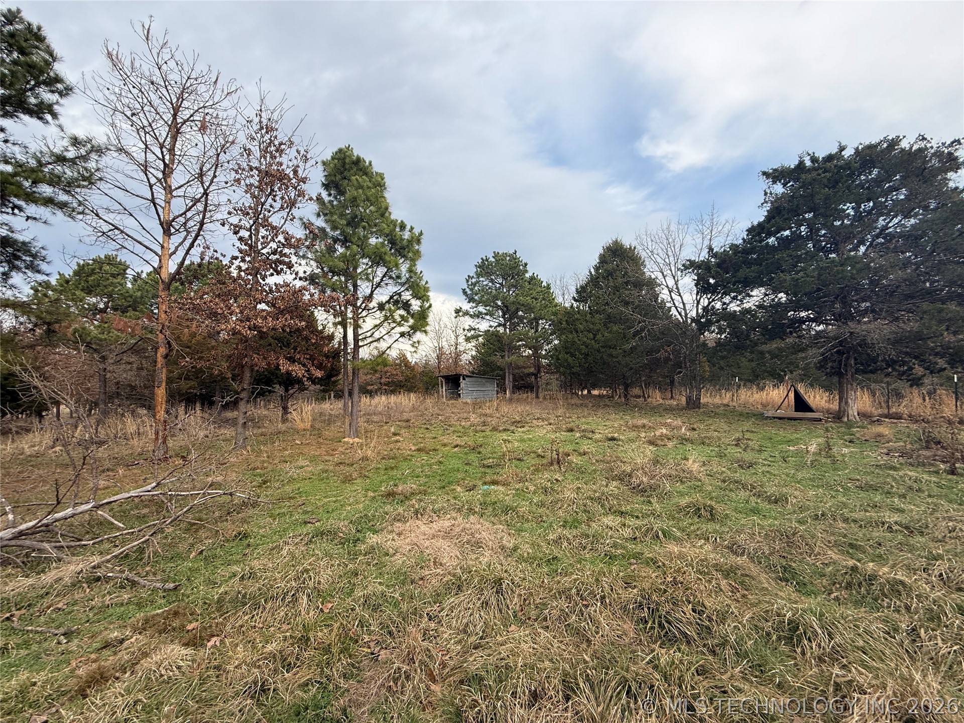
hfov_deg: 102.1
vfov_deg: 85.7
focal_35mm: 14
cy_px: 362
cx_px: 482
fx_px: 390
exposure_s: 1/554
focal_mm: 2.22
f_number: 2.2
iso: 50
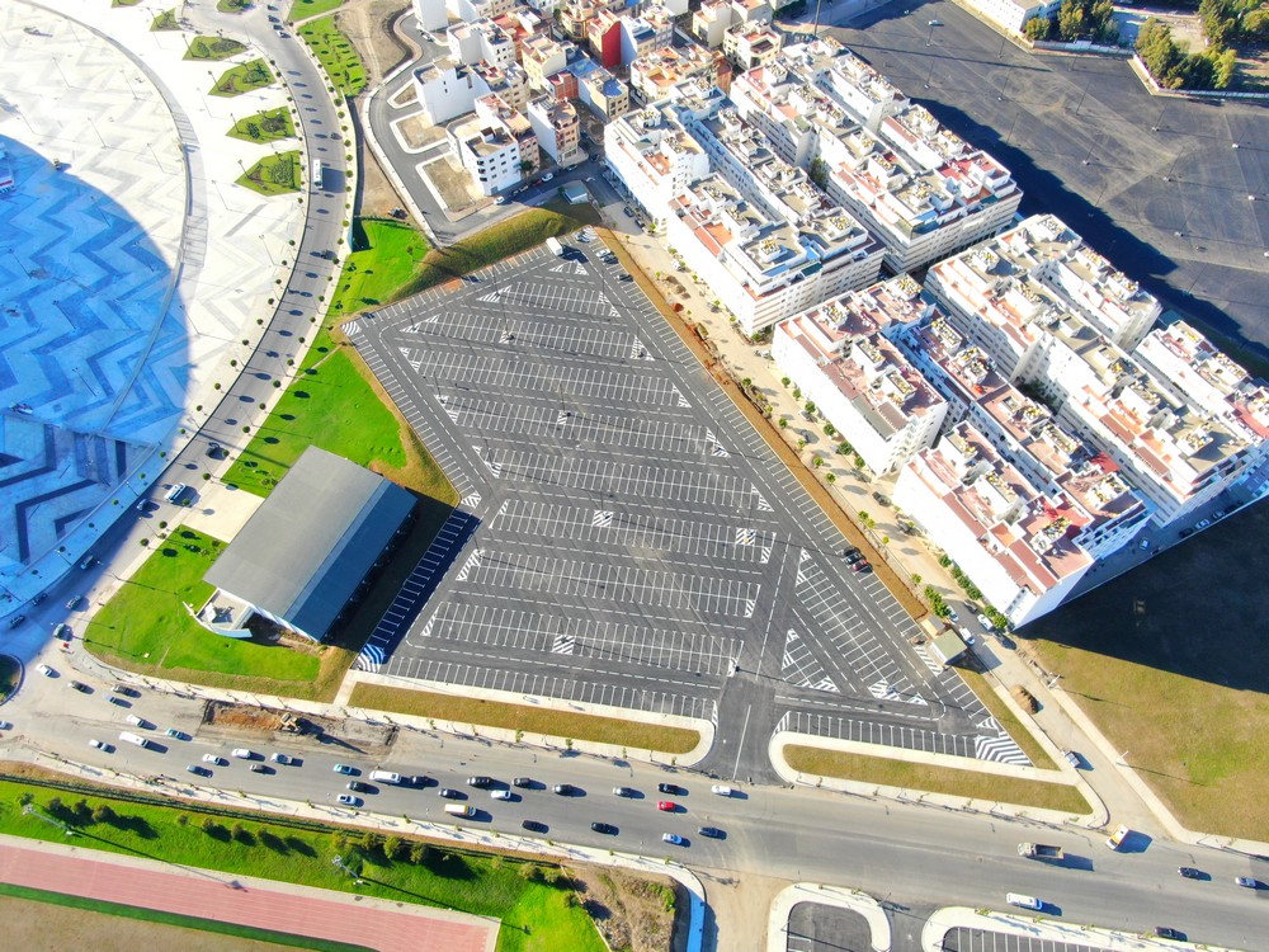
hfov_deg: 71.6
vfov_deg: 56.8
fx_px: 880
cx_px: 634
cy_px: 476
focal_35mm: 24
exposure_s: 1/500
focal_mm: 4.39
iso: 100
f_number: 2.8
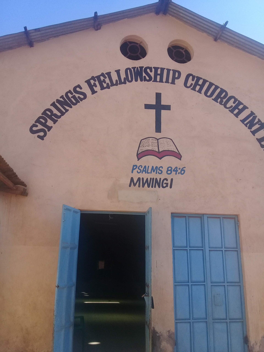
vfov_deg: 58.4
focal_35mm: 31
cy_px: 176
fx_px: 315
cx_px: 132
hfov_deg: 45.4
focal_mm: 3.3
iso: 50
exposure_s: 1/713
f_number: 2.2
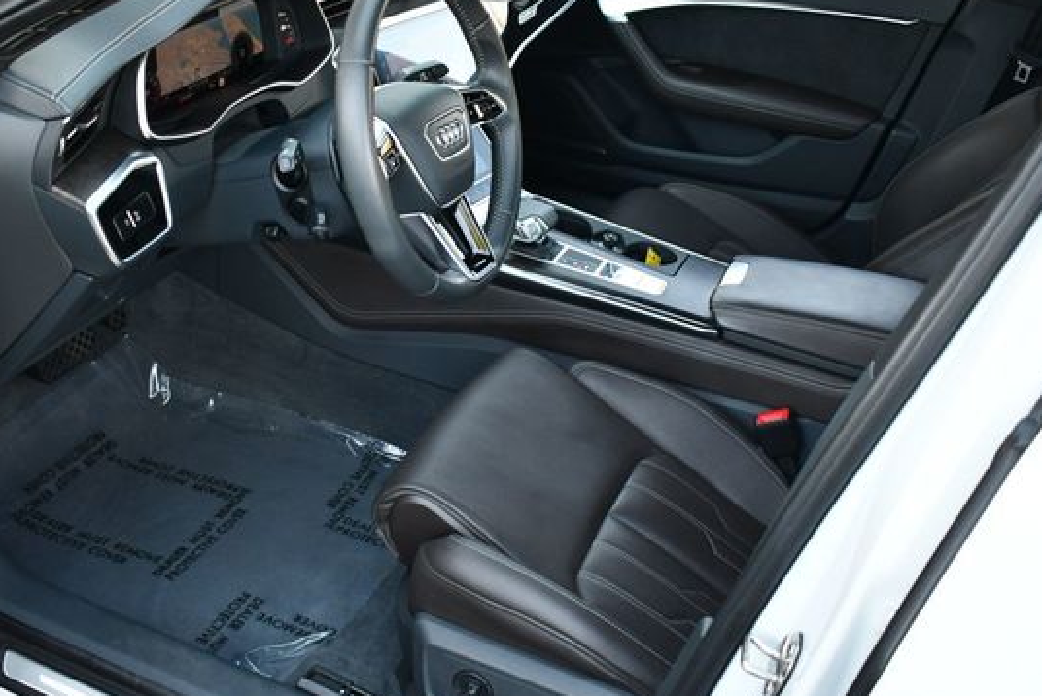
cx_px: 478
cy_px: 329
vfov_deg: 31.2
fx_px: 1245
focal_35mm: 43
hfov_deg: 45.4
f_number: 3.5
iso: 800
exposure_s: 1/250
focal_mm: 18
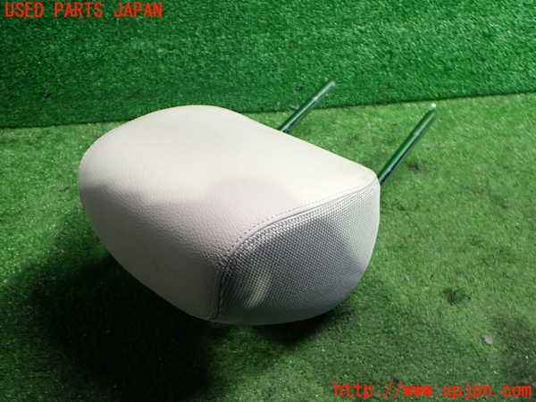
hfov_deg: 60.0
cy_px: 201
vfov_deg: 46.8
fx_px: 465
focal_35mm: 30
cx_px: 268
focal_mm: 5.4
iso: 400
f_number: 2.3
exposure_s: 1/30
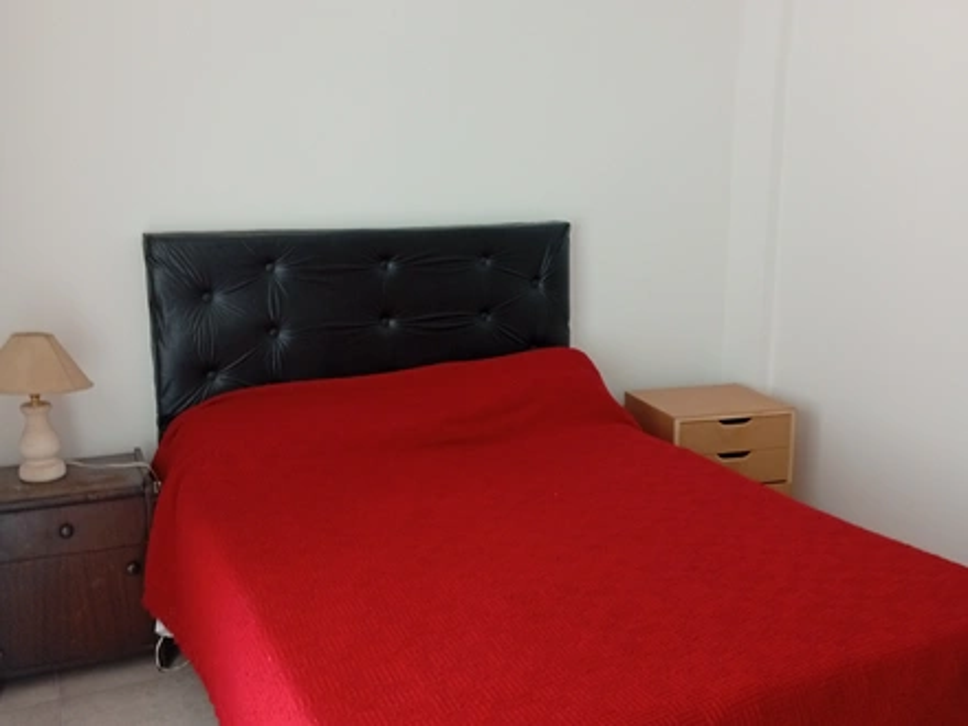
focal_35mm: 27
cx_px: 484
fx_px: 755
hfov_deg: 65.3
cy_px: 363
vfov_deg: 51.4
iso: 191
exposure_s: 1/33.3
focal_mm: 3.98
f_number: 1.8
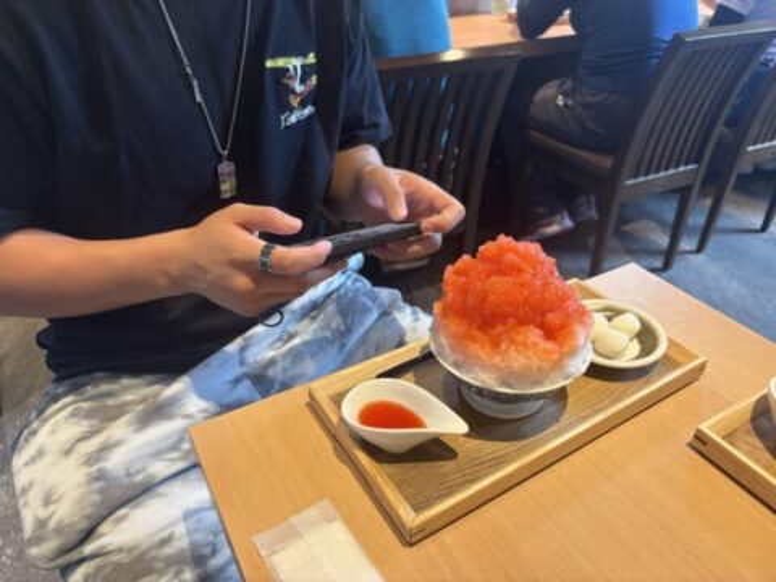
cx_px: 388
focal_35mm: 26
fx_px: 583
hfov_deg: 67.3
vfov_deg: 53.1
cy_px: 291
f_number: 1.6
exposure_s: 1/60
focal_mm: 5.96
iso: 125
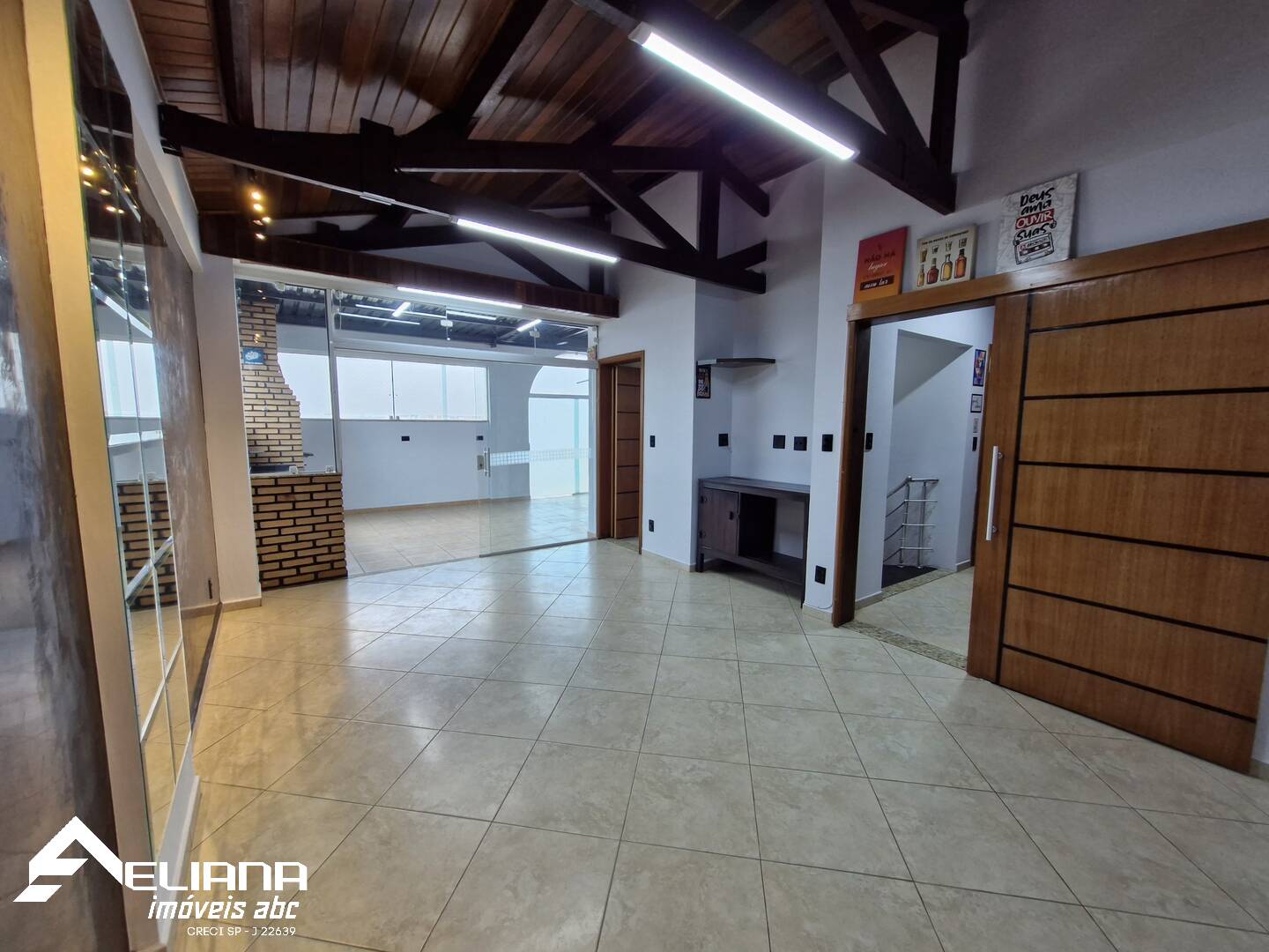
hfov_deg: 106.2
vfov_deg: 89.9
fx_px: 477
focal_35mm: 13
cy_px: 476
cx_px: 634
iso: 80
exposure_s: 1/60
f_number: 2.2
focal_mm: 1.74
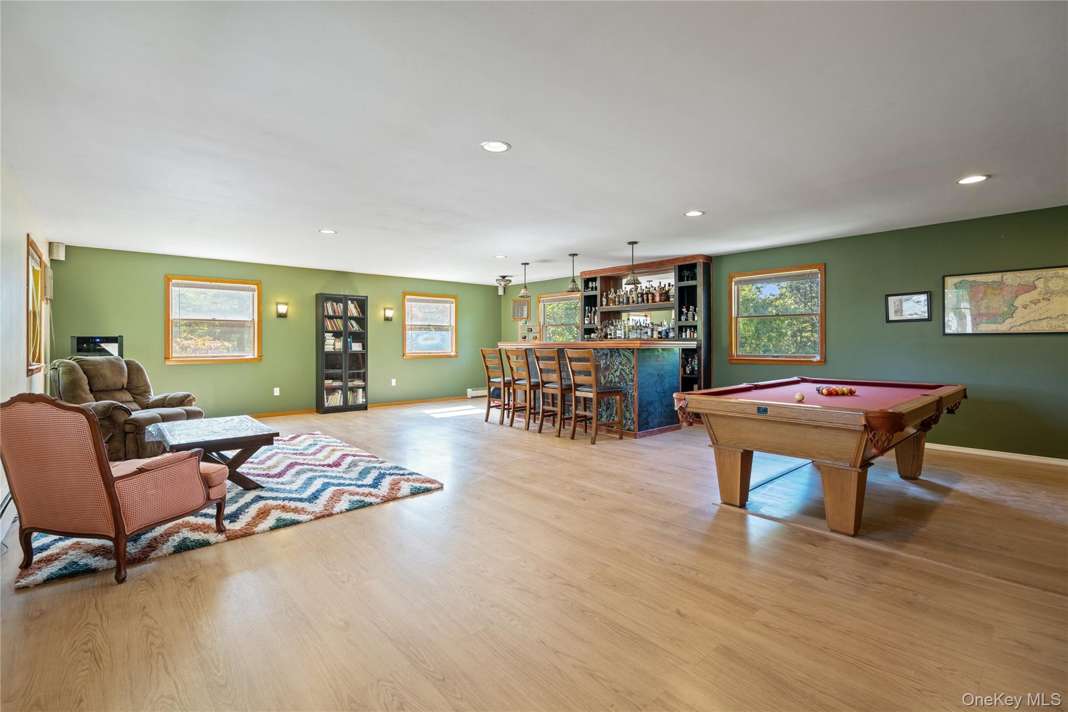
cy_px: 356
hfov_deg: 96.7
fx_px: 475
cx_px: 534
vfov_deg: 73.7
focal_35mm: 16
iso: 1250
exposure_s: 1/10
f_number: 5.6
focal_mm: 16
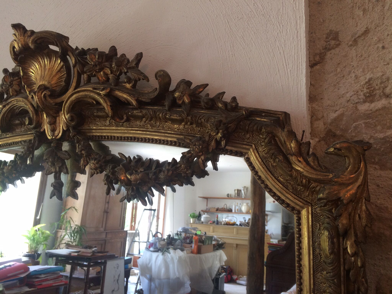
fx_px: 328
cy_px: 147
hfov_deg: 61.7
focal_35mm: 29
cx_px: 196
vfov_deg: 48.2
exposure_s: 1/33
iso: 80
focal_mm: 4.15
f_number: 2.2
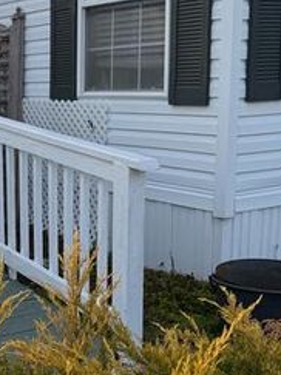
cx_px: -100
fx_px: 715
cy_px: 191
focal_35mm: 66
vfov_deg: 29.4
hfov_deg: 20.1
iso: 100
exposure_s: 1/1949
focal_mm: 6.76
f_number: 1.78
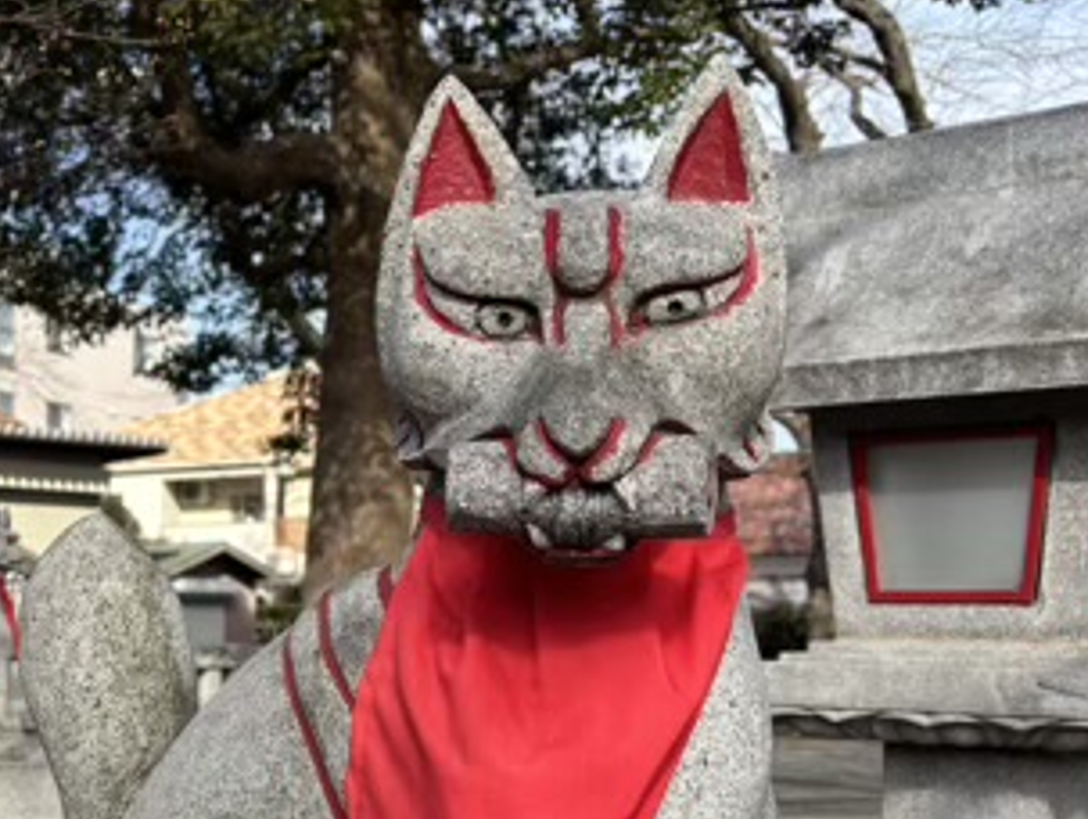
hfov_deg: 29.7
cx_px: -29
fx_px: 1888
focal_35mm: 60
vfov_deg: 24.0
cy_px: 674
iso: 50
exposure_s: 1/1328
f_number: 1.6
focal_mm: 5.96
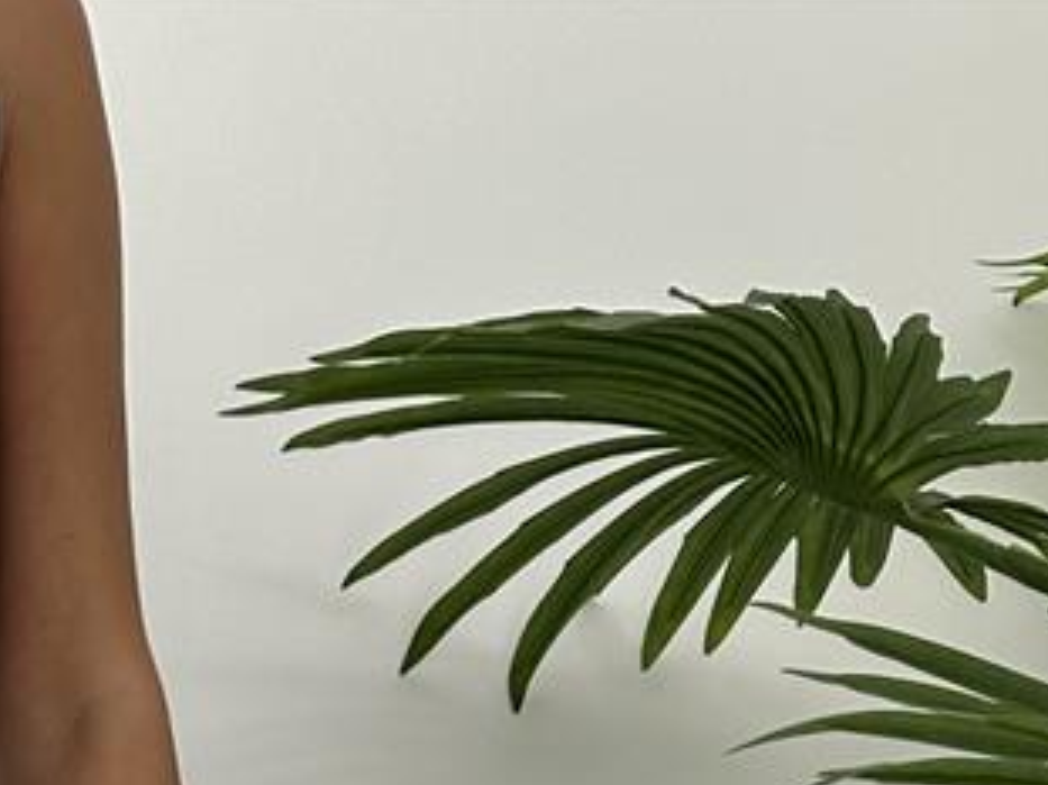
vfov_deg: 11.0
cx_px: -418
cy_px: 2173
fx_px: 3026
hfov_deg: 18.0
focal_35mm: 100
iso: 80
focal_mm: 6.86
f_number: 1.78
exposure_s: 1/270
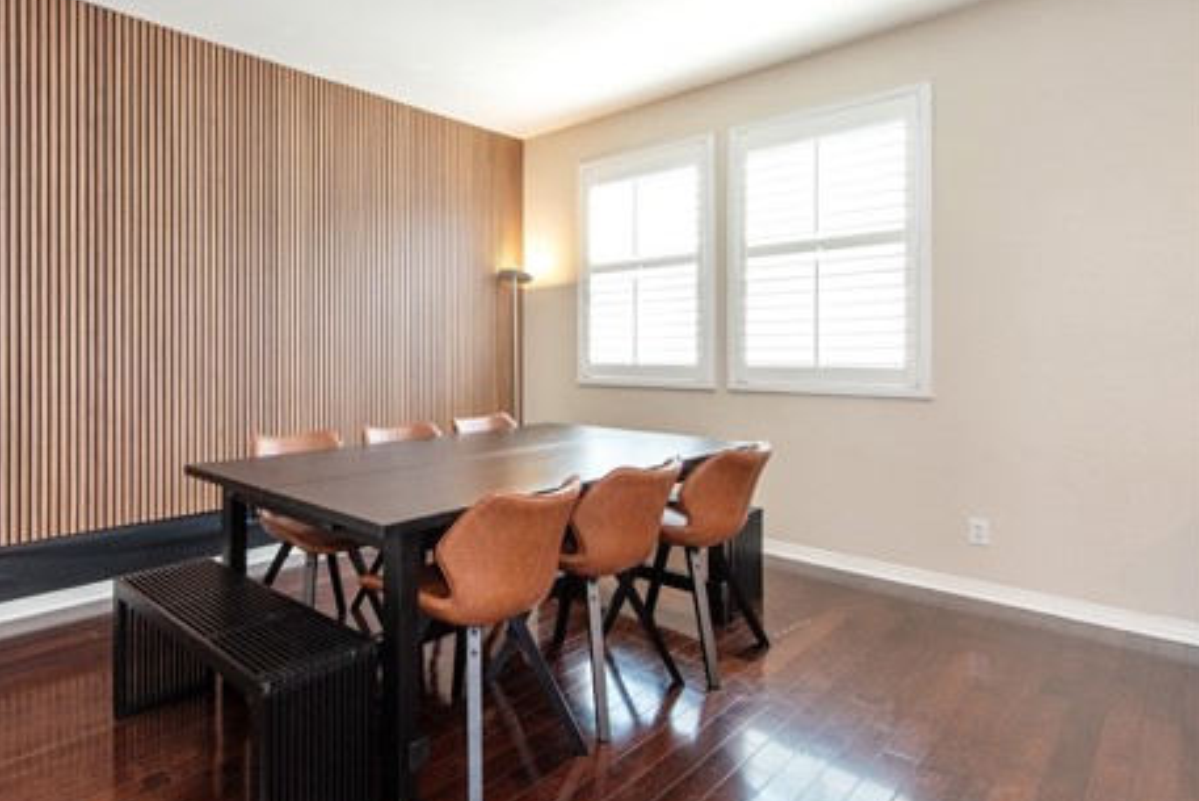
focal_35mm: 21
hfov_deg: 77.7
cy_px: 351
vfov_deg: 59.3
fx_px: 700
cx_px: 370
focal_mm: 15
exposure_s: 1/125
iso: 800
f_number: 5.6
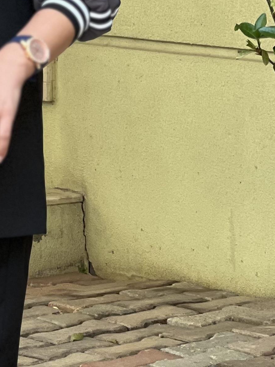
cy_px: 159
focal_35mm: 262
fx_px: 2775
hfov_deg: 5.6
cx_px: -59
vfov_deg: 7.6
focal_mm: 9
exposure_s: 1/121
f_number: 2.8
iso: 64
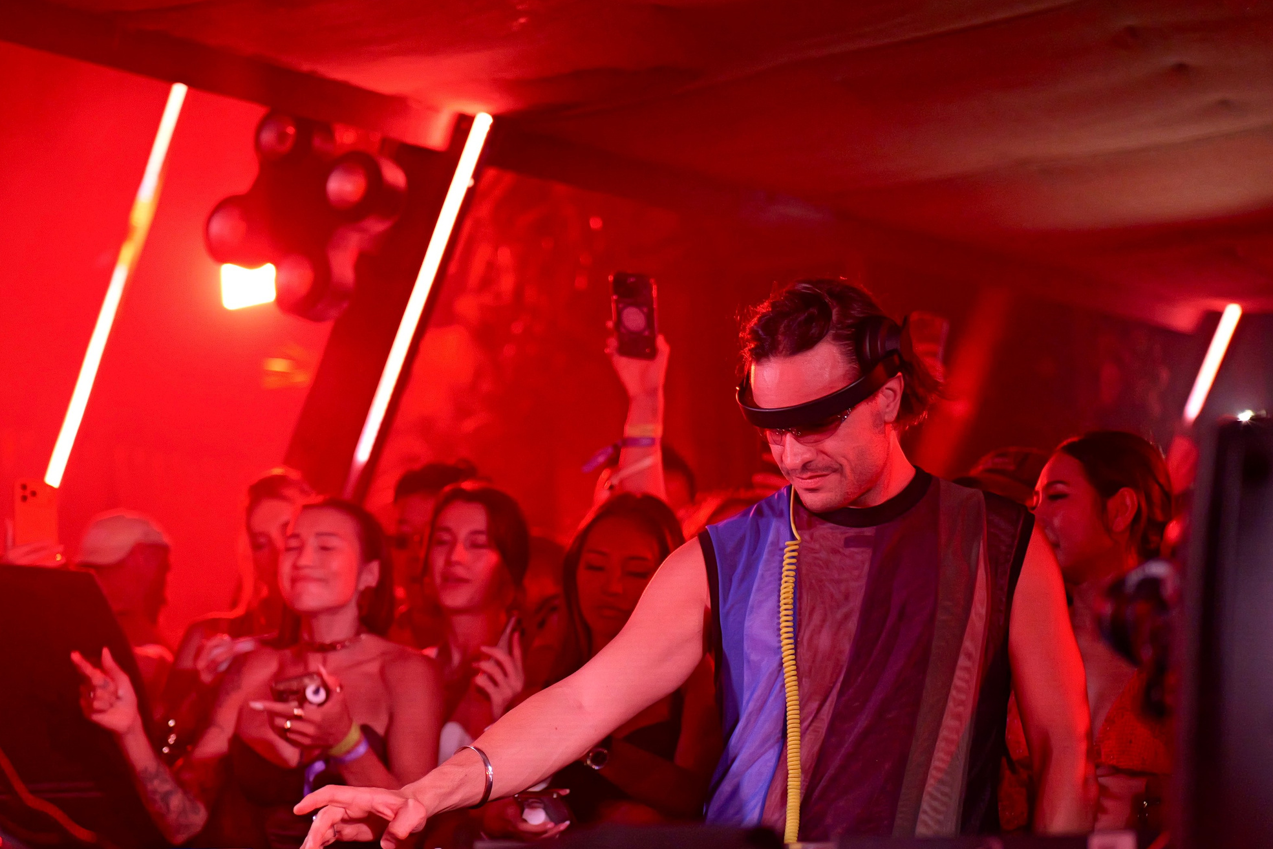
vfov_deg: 20.9
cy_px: 487
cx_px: 559
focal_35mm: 65
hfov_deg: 30.9
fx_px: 2298
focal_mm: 50
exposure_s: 1/320
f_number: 1.8
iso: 6400
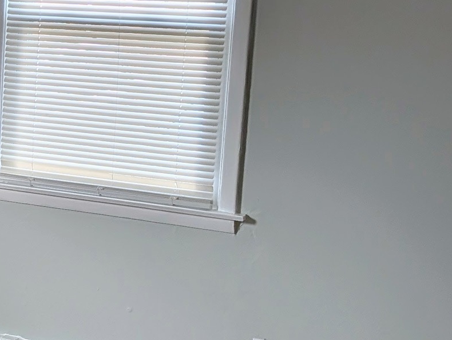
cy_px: 155
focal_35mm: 93
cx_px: -154
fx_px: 1216
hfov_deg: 19.3
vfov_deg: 15.9
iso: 23
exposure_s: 1/120
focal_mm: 6.9
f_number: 1.68
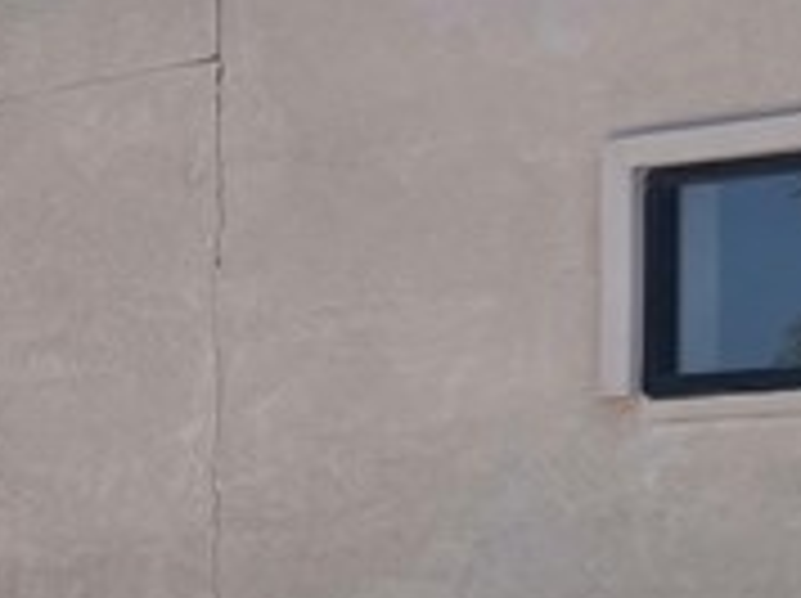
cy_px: 629
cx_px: -1256
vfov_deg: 10.2
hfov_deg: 11.0
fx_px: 3328
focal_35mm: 144
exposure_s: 1/3788
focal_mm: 5.1
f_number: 1.6
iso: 32
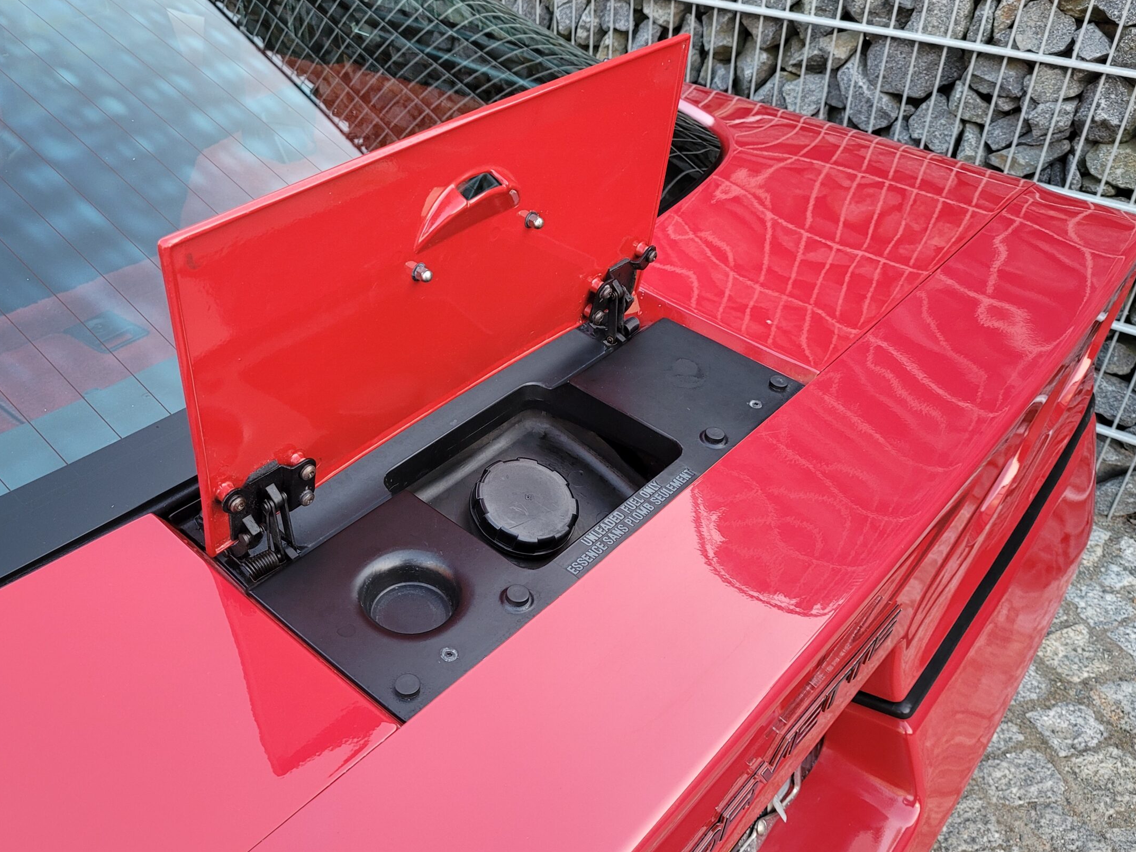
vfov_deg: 45.4
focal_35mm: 31
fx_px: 1017
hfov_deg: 58.2
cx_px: 502
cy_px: 464
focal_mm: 5.4
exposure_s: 1/100
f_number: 1.8
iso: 160
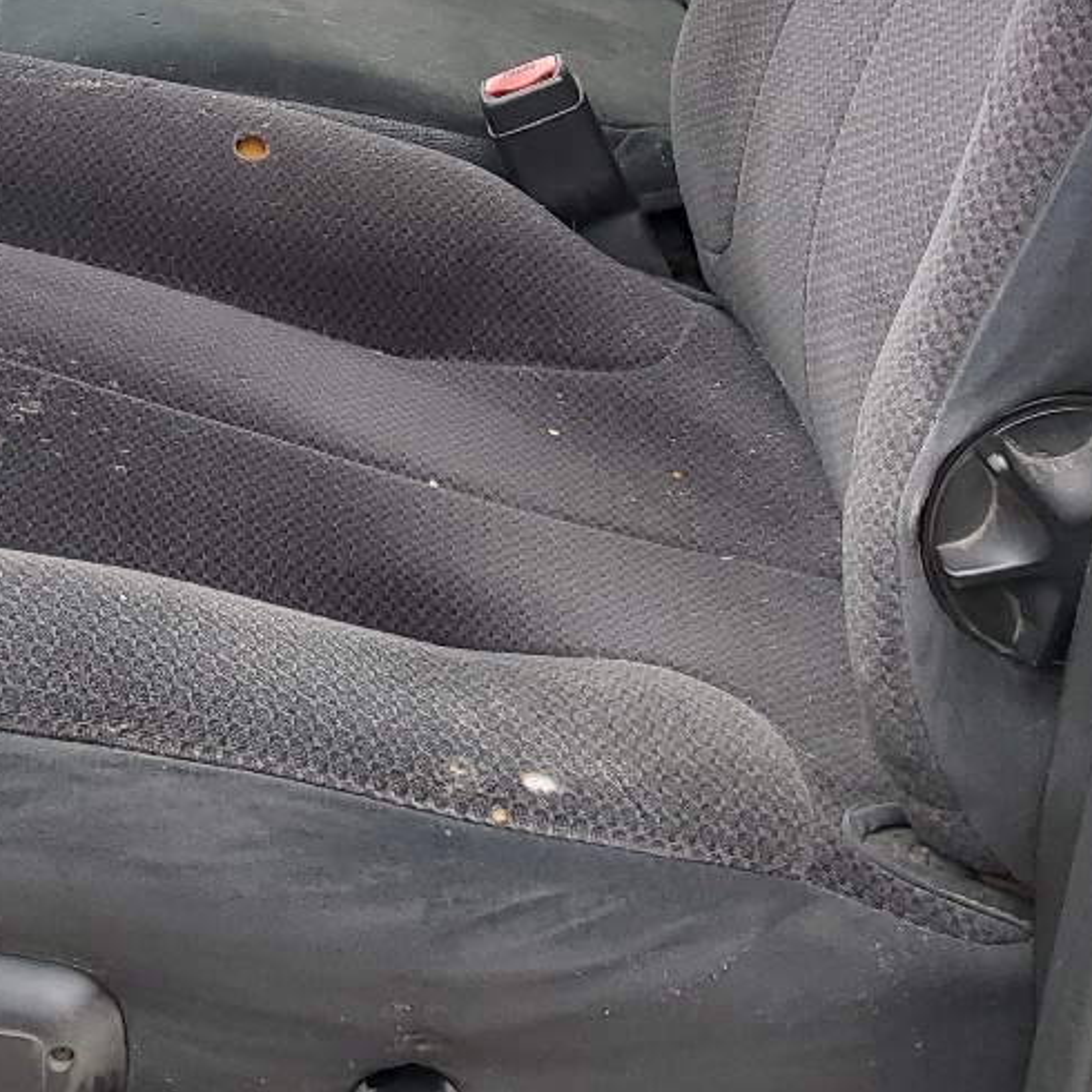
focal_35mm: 75
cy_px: -189
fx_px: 2677
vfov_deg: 21.5
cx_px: 127
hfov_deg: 22.5
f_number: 1.5
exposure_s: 1/323
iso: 50
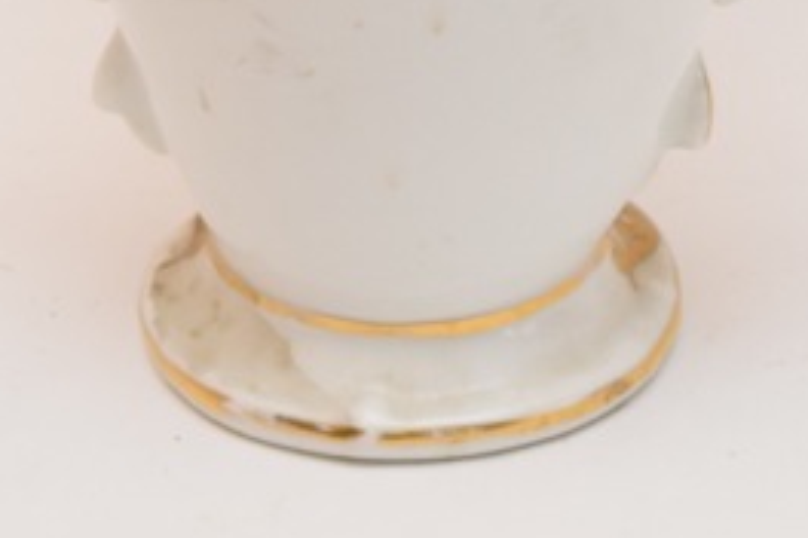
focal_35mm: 313
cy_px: -420
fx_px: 7022
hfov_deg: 6.6
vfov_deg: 4.4
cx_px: 474
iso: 1100
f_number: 5.6
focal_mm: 55
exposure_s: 1/60
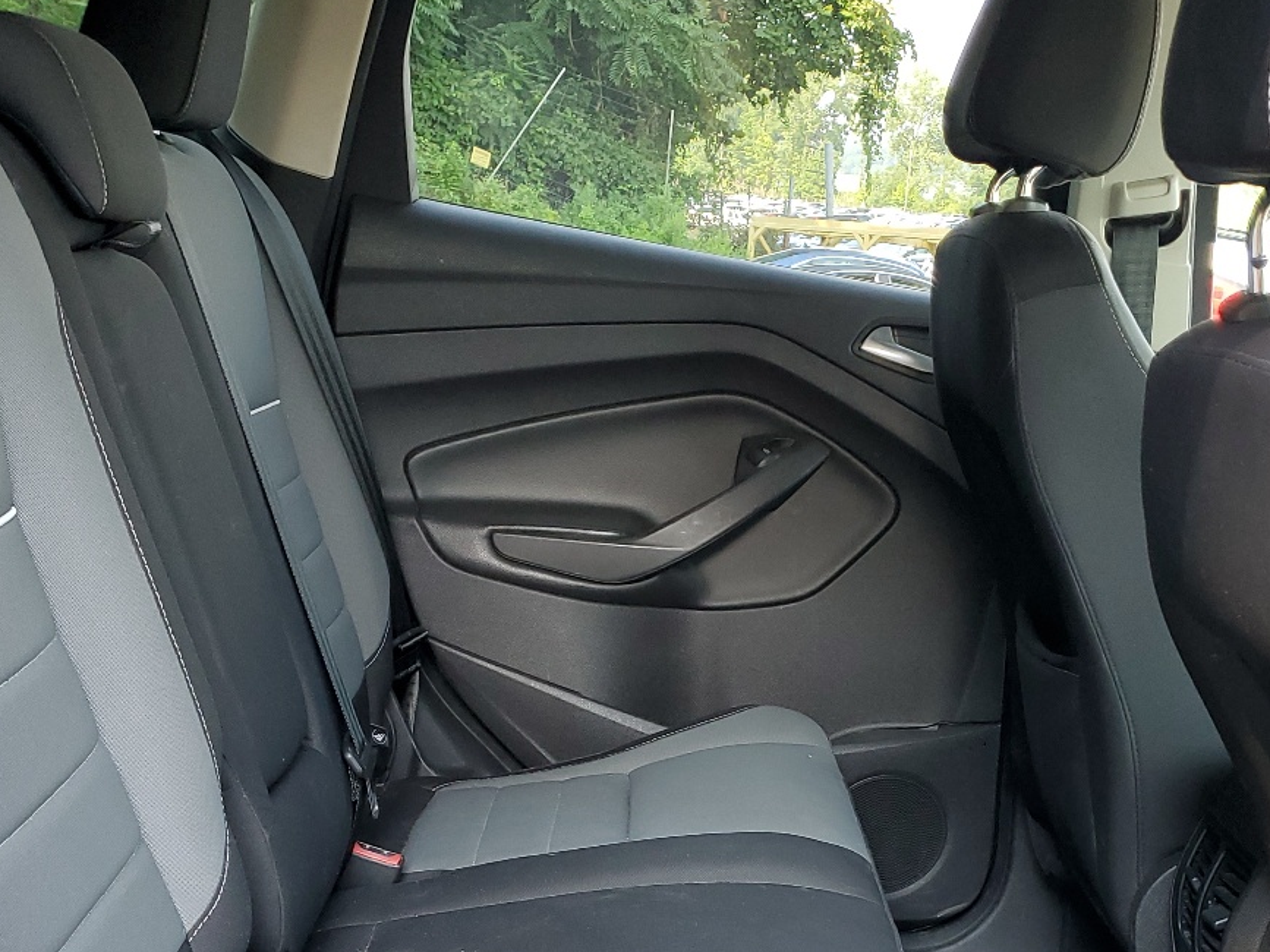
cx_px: 784
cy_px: 791
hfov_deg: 39.4
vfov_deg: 29.4
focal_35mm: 48
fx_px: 1761
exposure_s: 1/120
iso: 81
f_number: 1.5
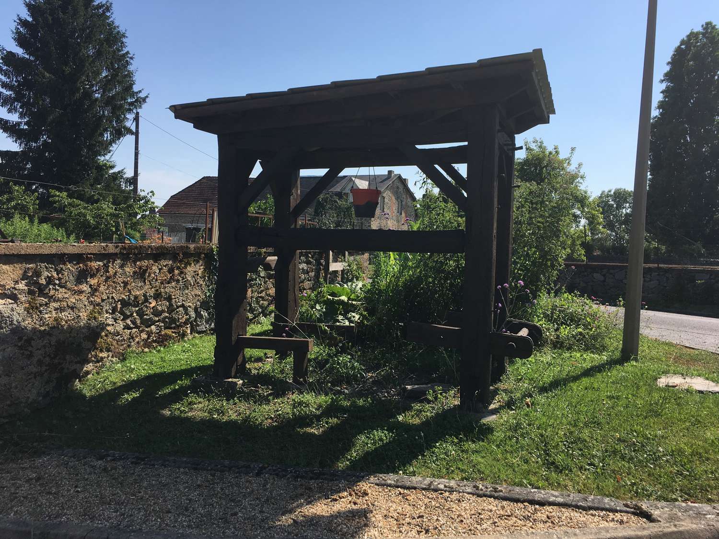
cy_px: 270
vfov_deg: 48.2
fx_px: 602
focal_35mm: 29
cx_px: 360
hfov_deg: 61.7
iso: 25
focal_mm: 4.15
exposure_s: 1/1637
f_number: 2.2
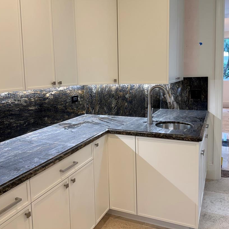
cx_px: 117
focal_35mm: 31
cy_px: 96
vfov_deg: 52.3
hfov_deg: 52.5
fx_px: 232
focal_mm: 6.76
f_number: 1.78
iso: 160
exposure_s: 1/120
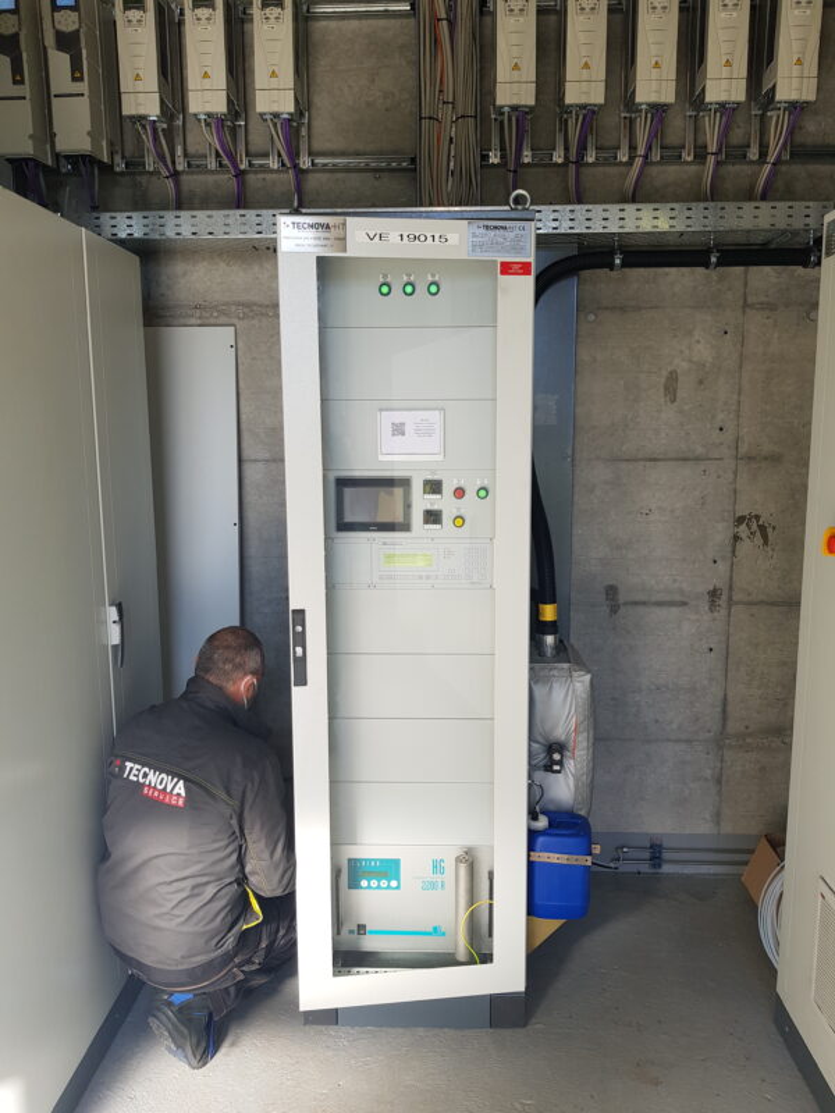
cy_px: 556
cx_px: 418
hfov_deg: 53.1
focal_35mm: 26
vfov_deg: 67.3
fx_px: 836
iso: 40
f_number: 1.7
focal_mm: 4.2
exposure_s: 1/207
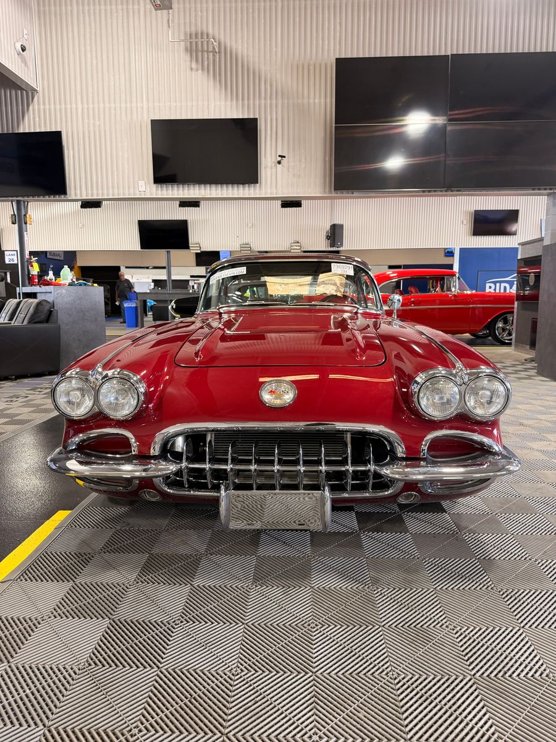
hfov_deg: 56.8
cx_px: 278
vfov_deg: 71.6
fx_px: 514
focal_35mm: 24
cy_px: 371
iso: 160
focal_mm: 6.76
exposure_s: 1/121
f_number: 1.78
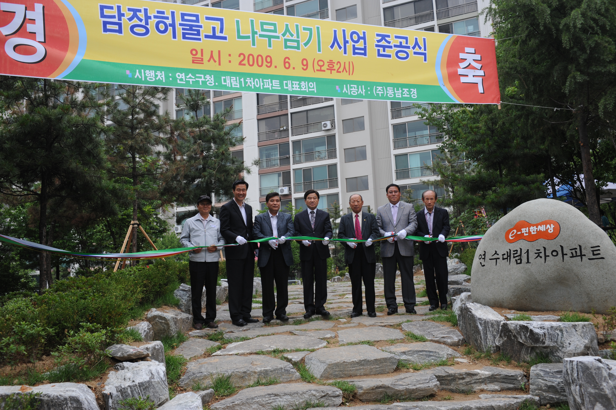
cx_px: 308
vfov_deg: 38.8
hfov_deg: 55.8
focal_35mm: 34
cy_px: 205
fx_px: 581
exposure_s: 1/80
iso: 200
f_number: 8
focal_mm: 34
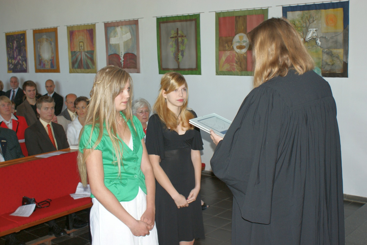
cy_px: 122
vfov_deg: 29.9
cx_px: 184
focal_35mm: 45
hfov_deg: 43.6
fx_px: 459
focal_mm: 30
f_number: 5
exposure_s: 1/60
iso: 400
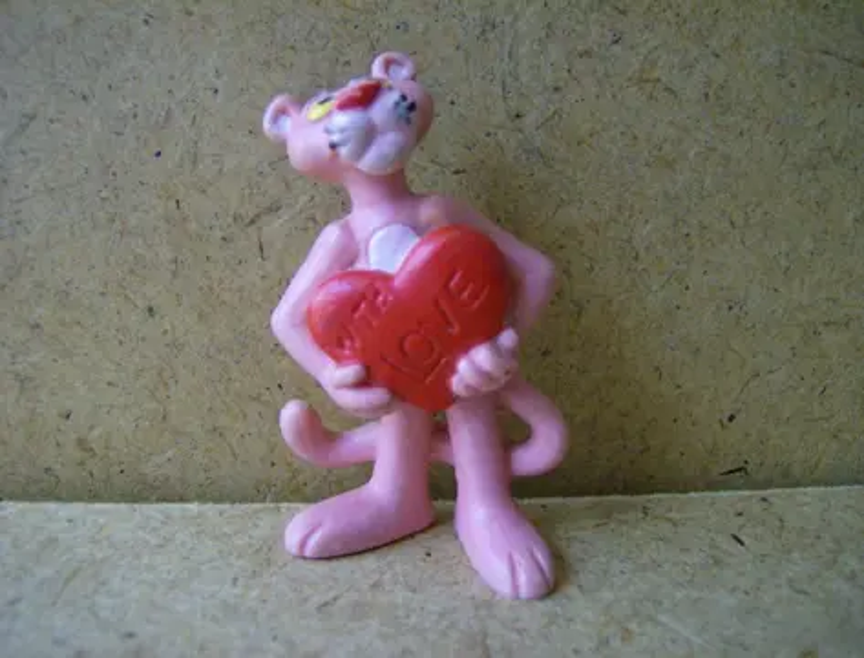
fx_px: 903
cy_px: 329
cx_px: 432
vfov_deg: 40.0
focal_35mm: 36
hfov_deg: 51.1
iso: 131
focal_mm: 6
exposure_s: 1/64
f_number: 2.8
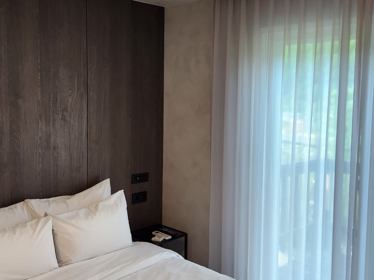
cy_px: 128
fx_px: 421
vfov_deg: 36.8
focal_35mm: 39
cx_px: 170
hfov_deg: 47.8
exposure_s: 1/180
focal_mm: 5.4
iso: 200
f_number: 1.8
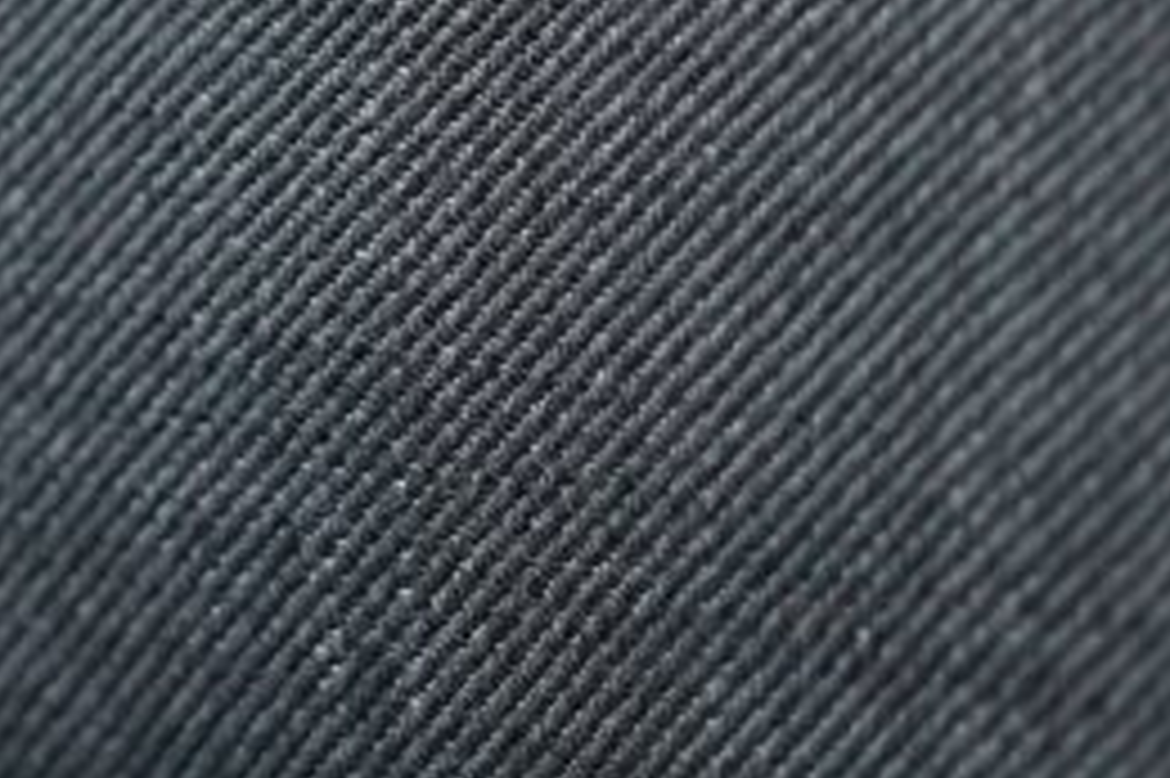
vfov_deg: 4.0
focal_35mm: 339
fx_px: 11010
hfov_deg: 5.8
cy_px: -232
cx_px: -1958
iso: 1600
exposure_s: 1/160
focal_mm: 55
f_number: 2
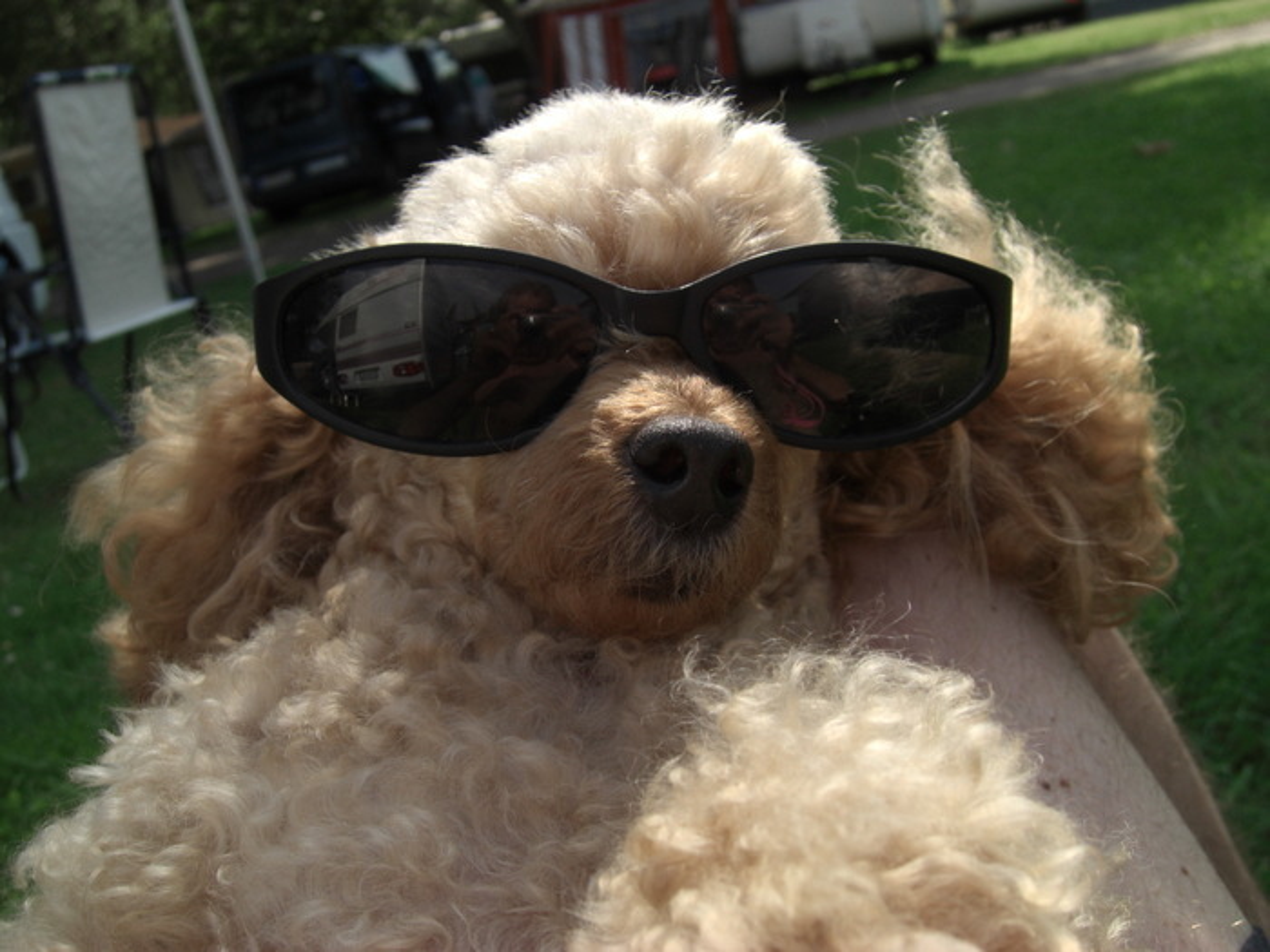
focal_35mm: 38
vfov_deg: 37.7
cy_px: 476
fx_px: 1394
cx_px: 635
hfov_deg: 49.0
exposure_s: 1/640
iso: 80
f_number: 4
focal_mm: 7.9
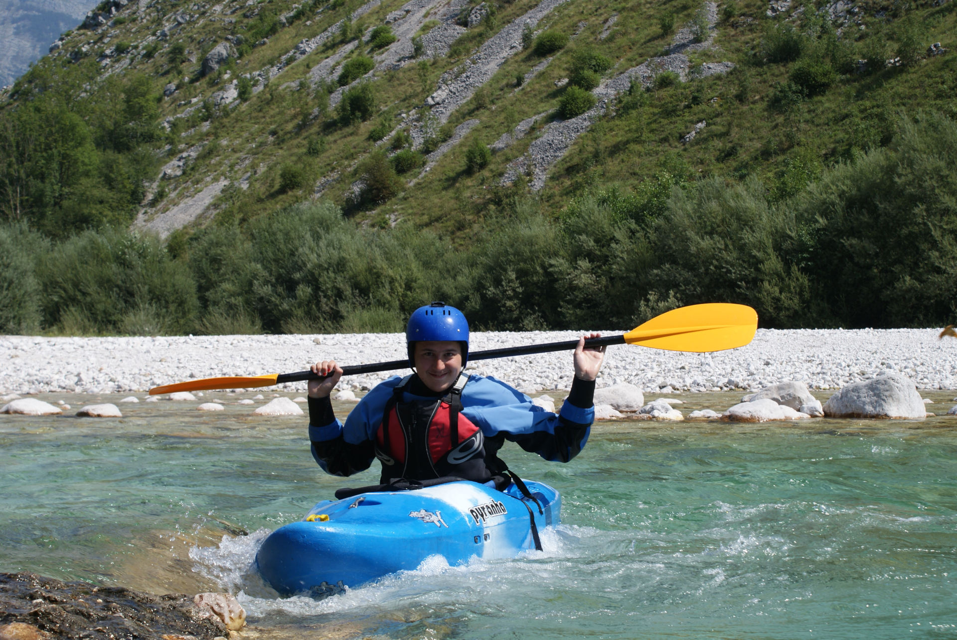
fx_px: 1796
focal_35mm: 68
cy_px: 320
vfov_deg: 20.2
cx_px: 478
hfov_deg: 29.8
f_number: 9
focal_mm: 45
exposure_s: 1/250
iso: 100
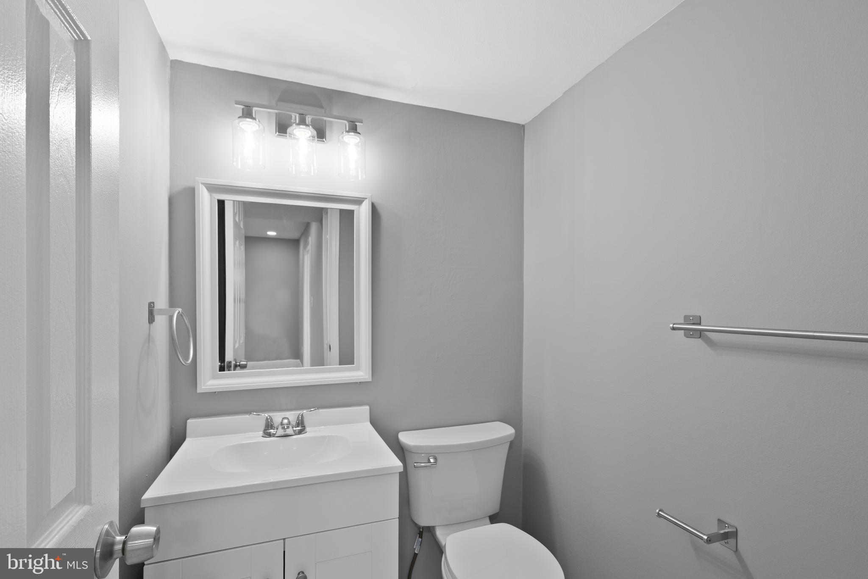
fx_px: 386
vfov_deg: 73.8
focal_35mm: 16
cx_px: 434
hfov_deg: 96.7
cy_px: 290
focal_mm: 16
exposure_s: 1/15
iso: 800
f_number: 8
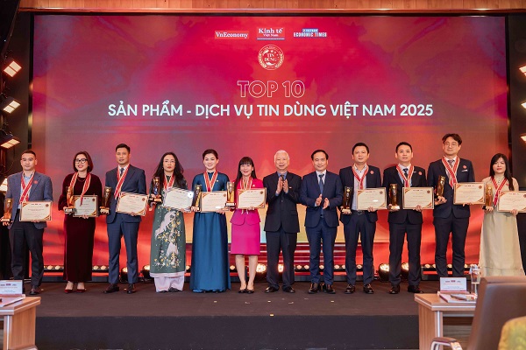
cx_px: 263
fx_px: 643
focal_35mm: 44
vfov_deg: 30.5
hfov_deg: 44.5
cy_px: 175
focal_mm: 44
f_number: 3.5
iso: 1000
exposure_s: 1/200
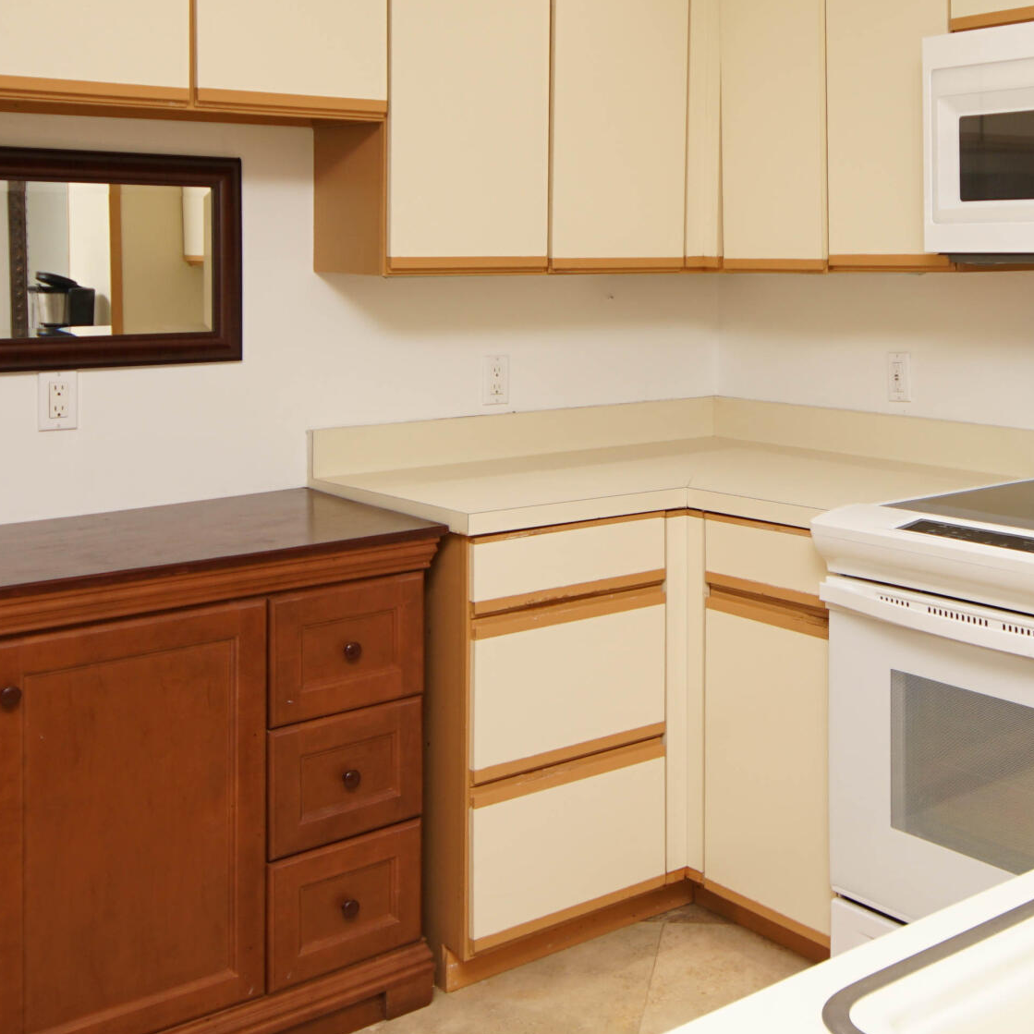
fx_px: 1386
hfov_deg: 40.0
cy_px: 292
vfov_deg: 40.1
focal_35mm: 41
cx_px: 752
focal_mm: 12
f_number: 5.6
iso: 160
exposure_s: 1/60
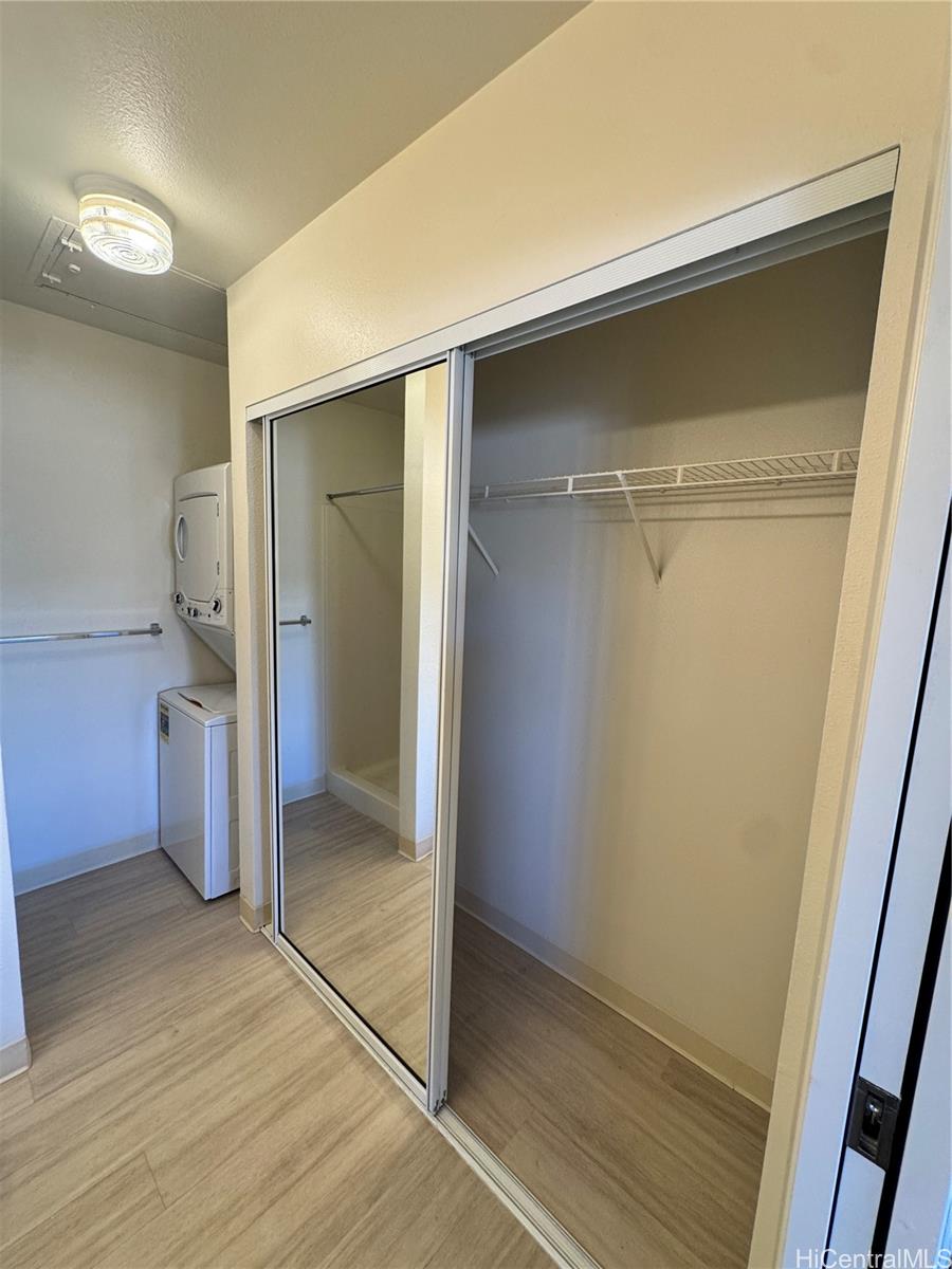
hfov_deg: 85.7
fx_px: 513
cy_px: 634
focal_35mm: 14
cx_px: 476
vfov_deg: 102.1
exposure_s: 1/120
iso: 200
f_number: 2.2
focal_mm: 2.22
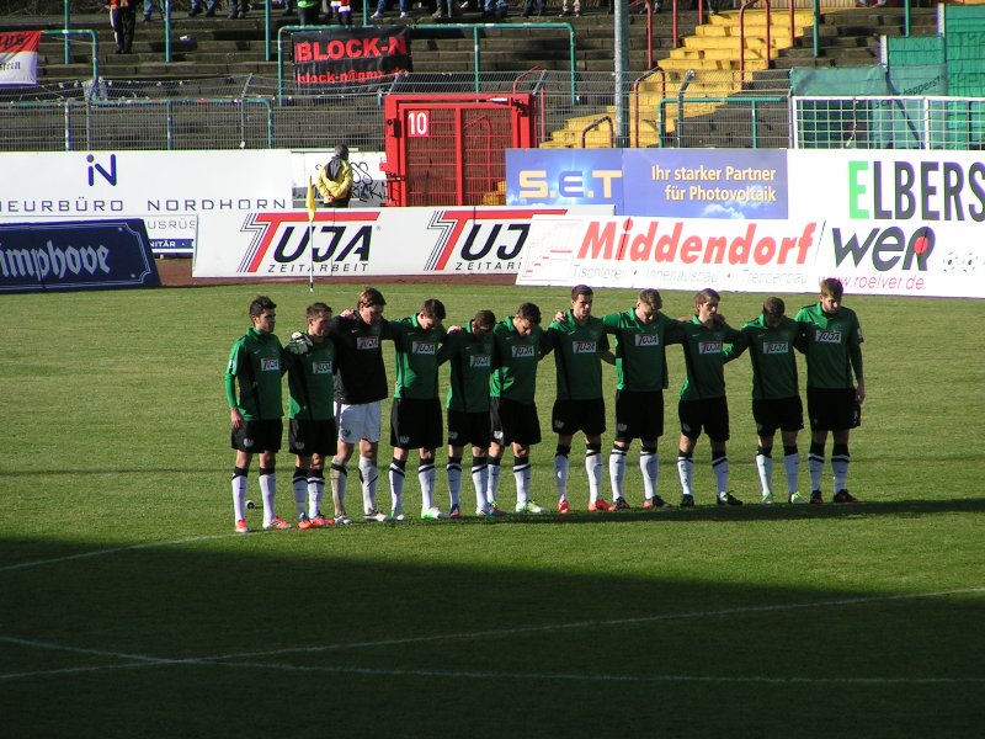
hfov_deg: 5.6
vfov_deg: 4.2
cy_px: 370
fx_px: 10102
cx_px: 492
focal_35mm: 355
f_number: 5
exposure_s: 1/500
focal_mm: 54.2
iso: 50
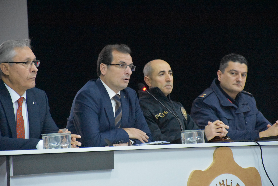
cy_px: 93
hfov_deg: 11.2
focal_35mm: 183
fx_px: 1414
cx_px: 139
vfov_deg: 7.5
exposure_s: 1/60
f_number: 5.6
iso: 12800
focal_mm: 122
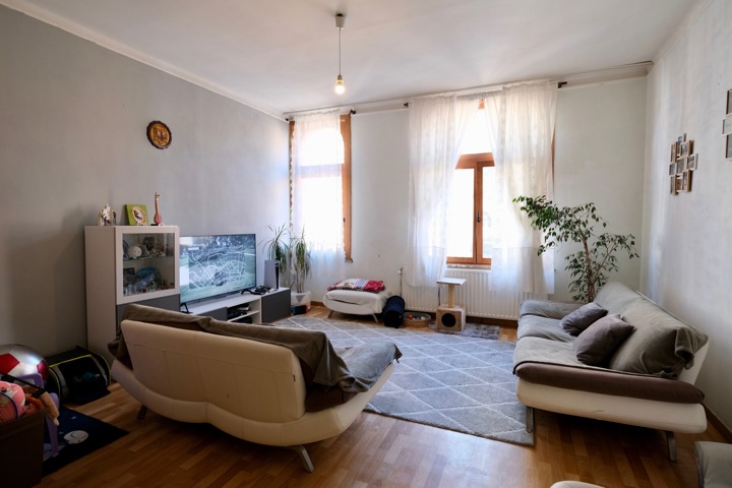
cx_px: 366
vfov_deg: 67.4
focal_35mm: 18
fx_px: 366
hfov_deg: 90.0
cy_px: 244
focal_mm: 12
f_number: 4
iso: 640
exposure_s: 1/30
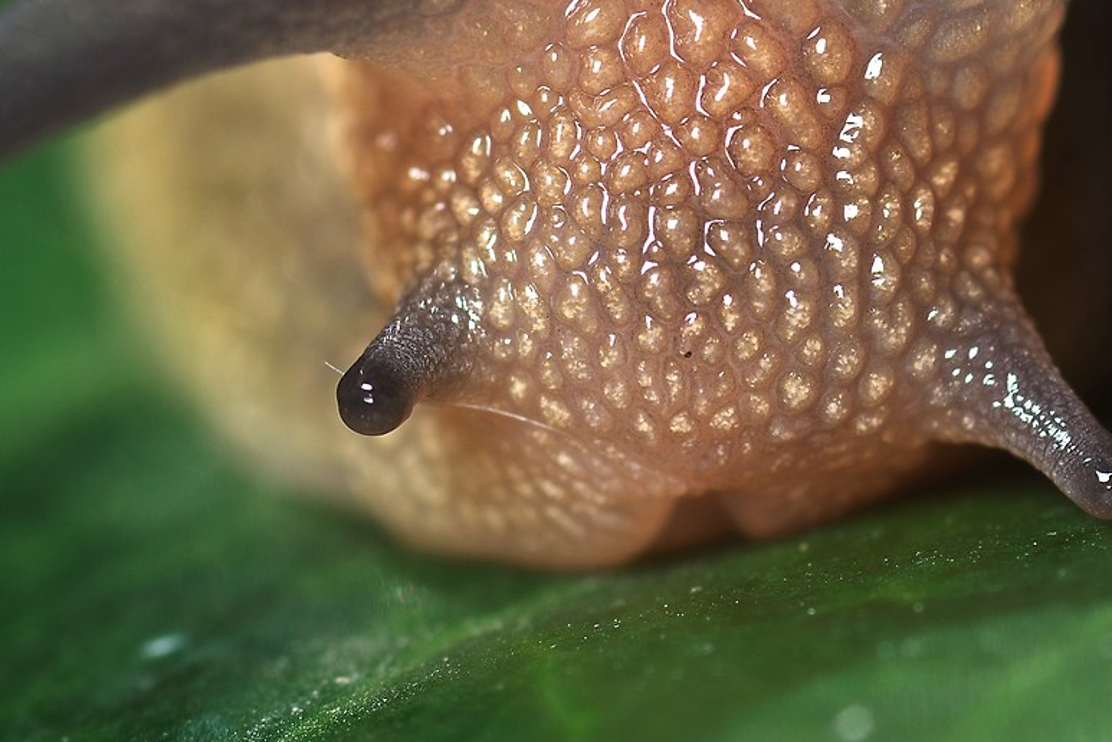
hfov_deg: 6.3
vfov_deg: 4.2
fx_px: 10073
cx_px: 587
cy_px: 50
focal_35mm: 326
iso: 100
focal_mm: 105
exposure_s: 1/60
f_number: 16
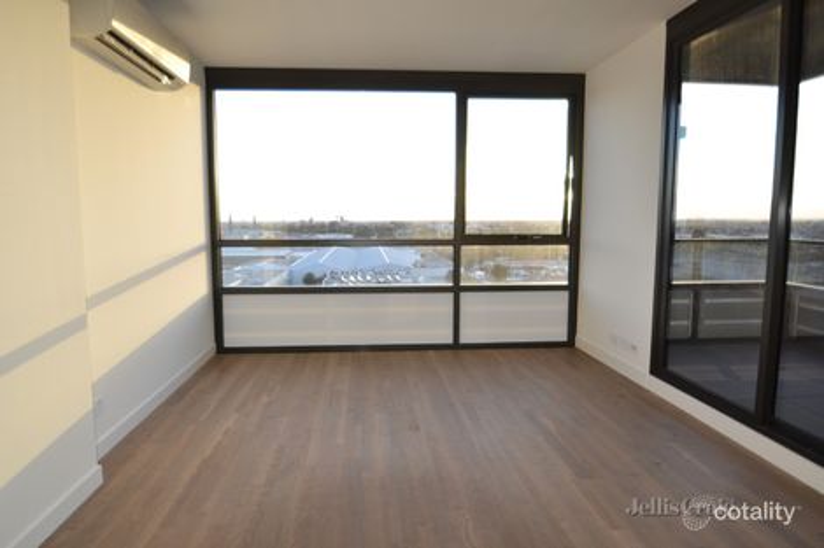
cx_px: 412
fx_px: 446
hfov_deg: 85.4
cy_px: 274
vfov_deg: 63.2
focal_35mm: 20
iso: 220
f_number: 4
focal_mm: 13
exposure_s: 1/125
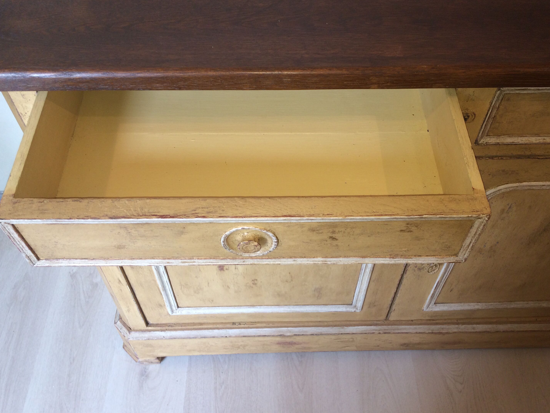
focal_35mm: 33
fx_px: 524
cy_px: 194
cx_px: 292
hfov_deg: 55.3
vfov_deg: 42.9
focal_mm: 4.15
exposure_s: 1/33
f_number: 2.2
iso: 50
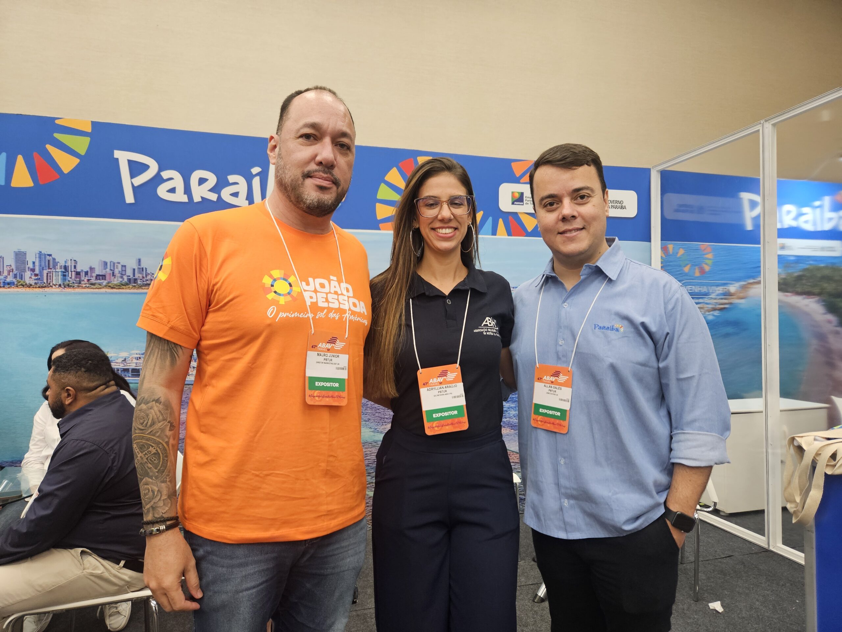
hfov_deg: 73.9
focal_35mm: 23
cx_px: 421
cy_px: 316
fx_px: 559
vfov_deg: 58.9
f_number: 1.8
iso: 250
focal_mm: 5.4
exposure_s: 1/120
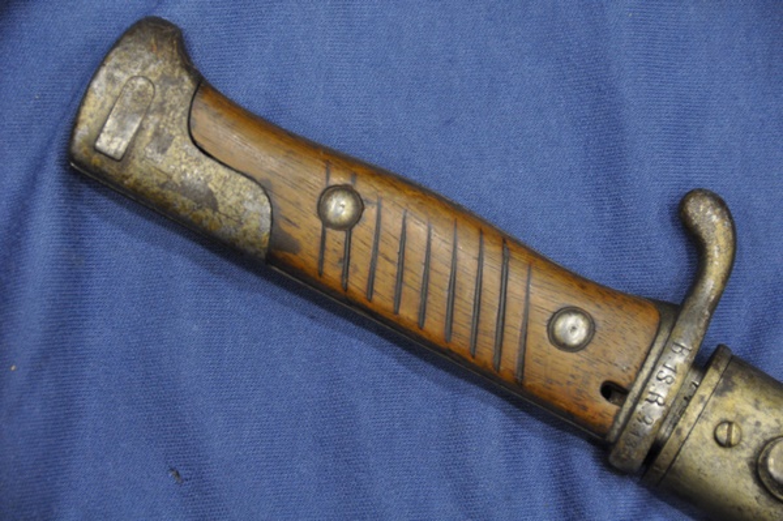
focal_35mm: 180
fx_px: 3912
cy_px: 260
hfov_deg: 11.4
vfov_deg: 7.6
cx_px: 392
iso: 1400
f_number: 5.3
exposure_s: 1/30
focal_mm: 120
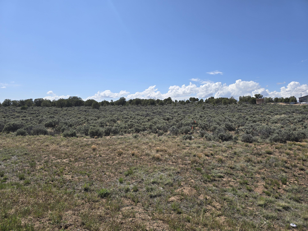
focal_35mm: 23
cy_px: 116
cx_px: 154
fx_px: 205
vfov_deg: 58.9
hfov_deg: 73.9
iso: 12
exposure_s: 1/1195
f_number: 1.7
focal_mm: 6.3
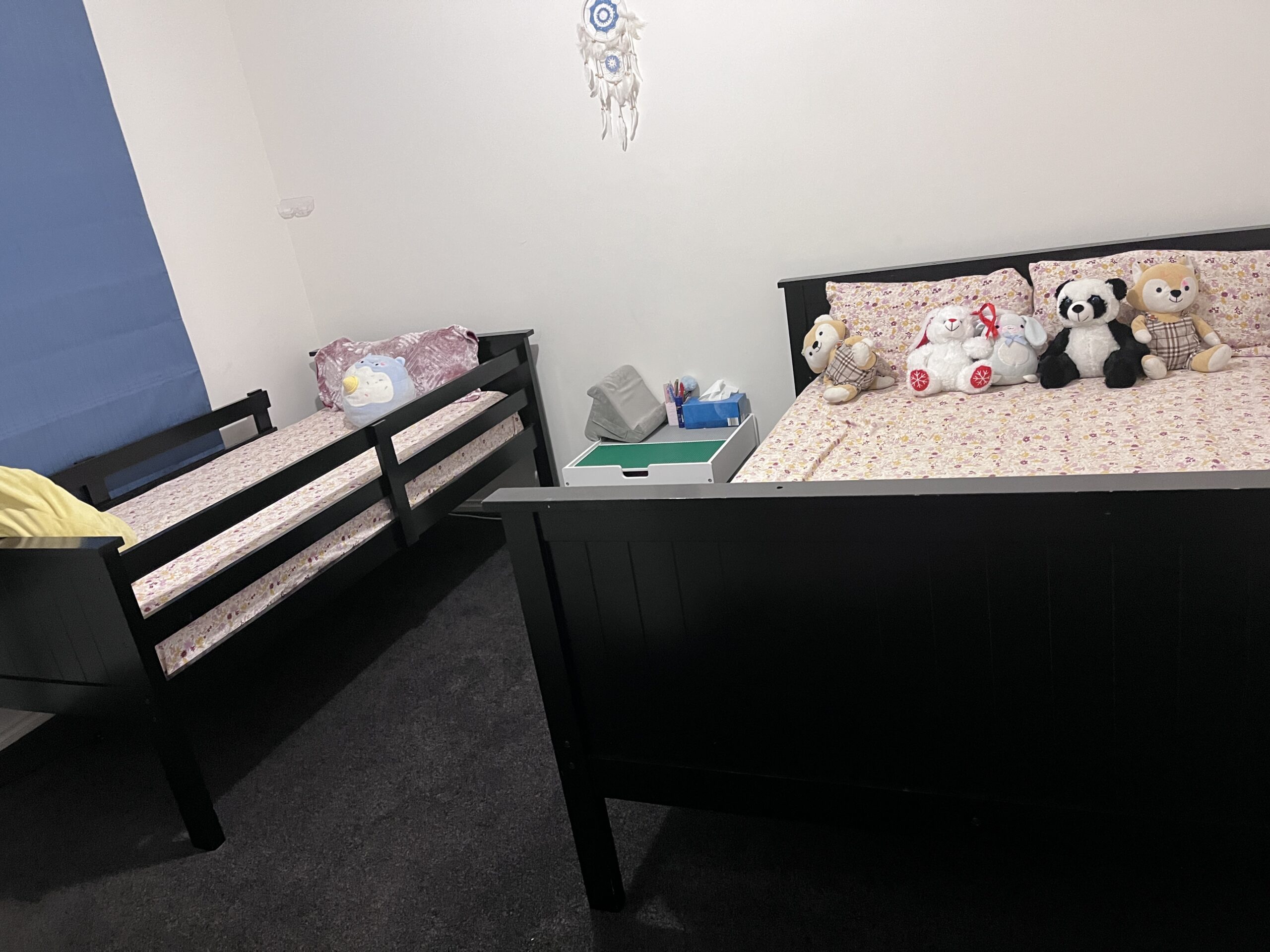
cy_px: 476
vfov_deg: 53.1
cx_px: 635
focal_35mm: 26
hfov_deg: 67.3
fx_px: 954
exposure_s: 1/50
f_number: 1.6
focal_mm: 5.1
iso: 500
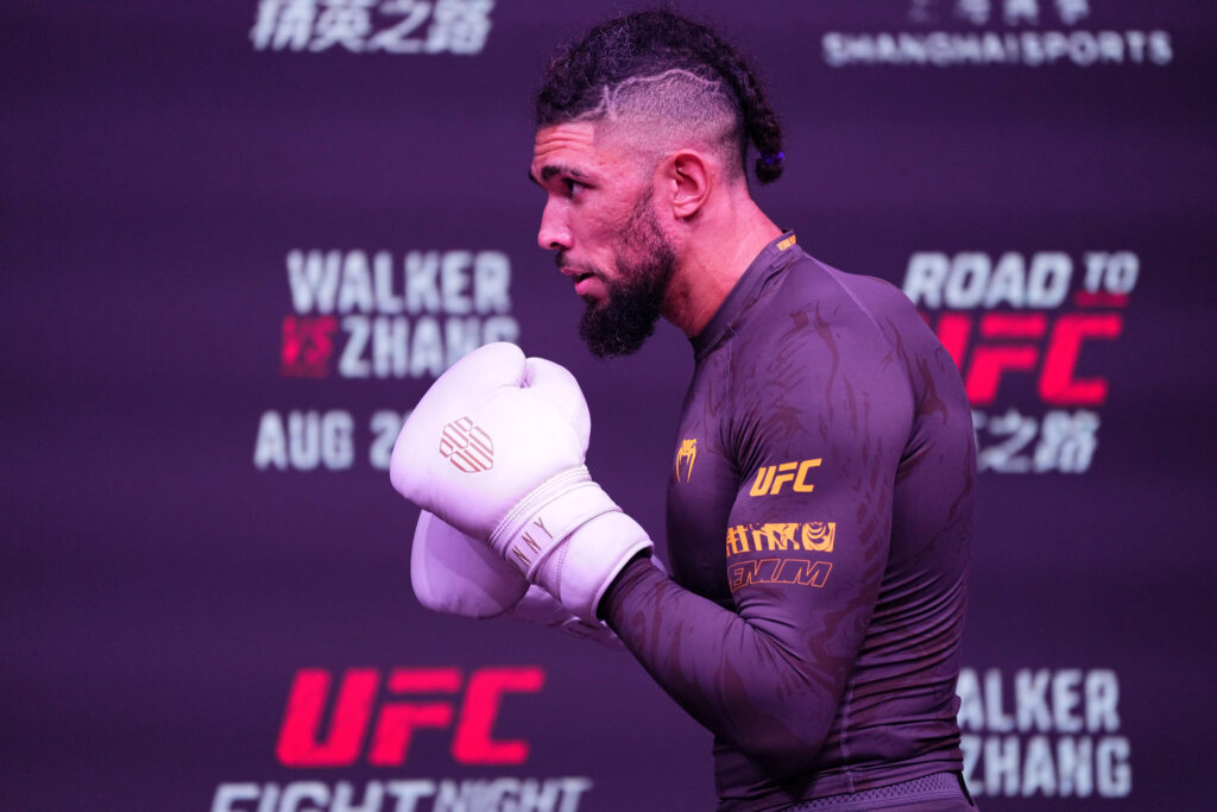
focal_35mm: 200
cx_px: 608
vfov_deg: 6.9
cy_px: 406
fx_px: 6762
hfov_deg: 10.3
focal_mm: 200
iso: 1600
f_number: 2.8
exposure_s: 1/800
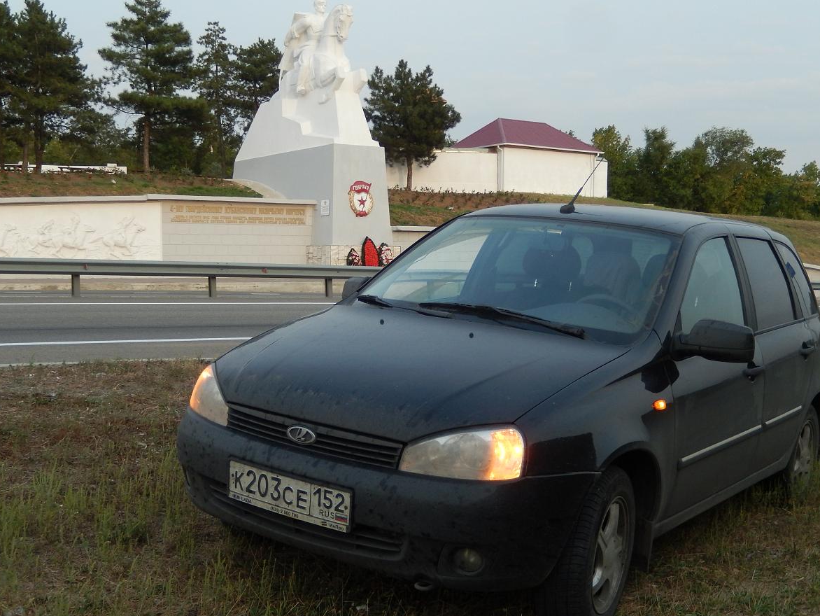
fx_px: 1043
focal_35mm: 44
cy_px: 286
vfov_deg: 32.9
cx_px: 380
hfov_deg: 42.9
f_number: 4
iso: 125
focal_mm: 6.5
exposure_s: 1/160
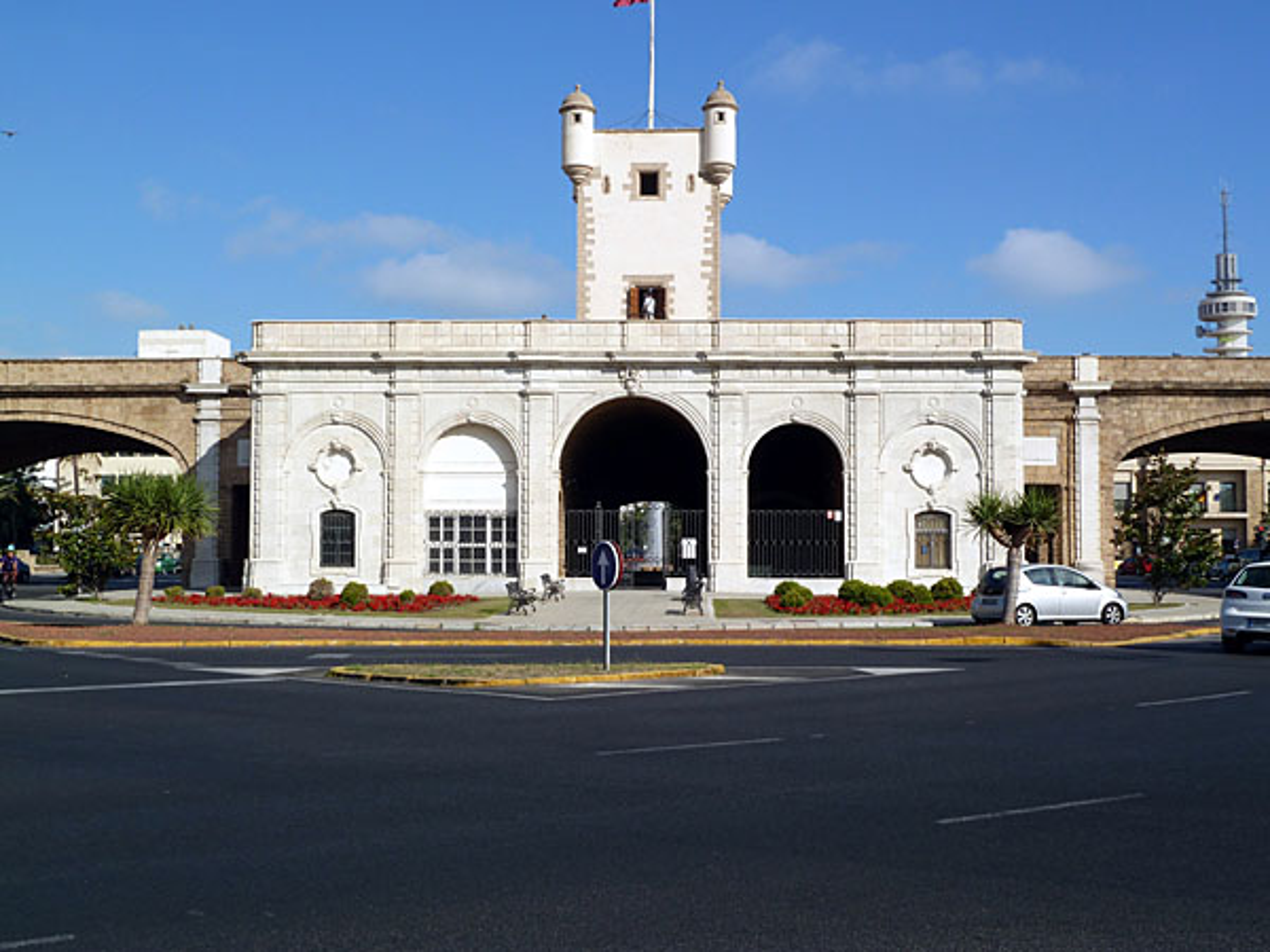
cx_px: 635
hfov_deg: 44.8
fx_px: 1541
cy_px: 476
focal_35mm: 42
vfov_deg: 34.3
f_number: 5
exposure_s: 1/500
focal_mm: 6.9
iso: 80
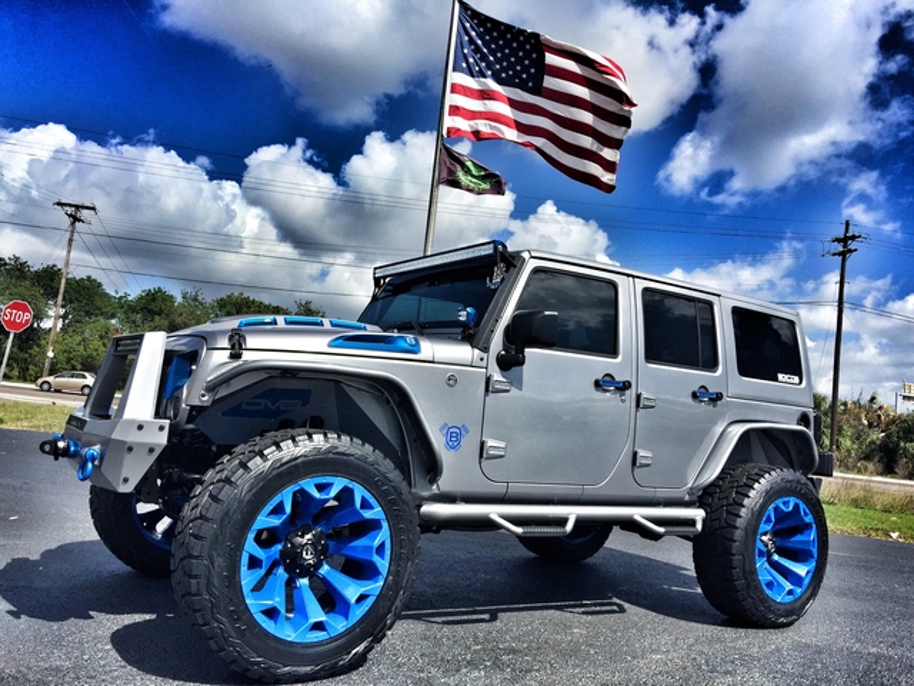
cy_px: 343
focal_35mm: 29
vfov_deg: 48.2
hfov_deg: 61.7
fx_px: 766
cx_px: 457
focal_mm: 4.15
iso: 32
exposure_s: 1/3300
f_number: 2.2
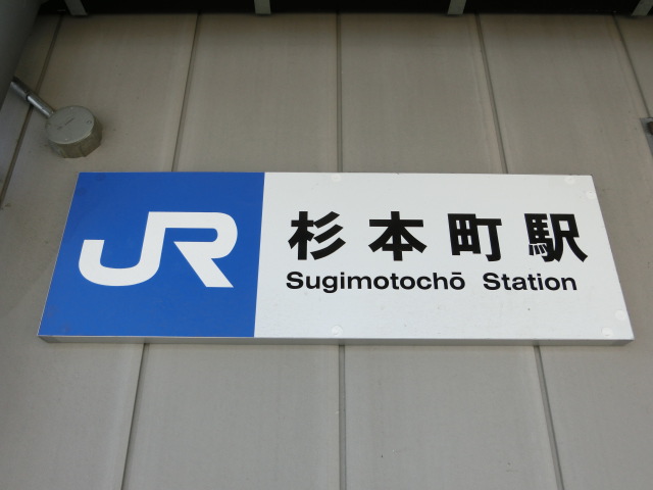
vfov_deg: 48.2
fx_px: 547
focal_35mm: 29
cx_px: 326
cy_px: 245
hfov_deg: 61.7
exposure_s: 1/200
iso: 80
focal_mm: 5.2
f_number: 3.7
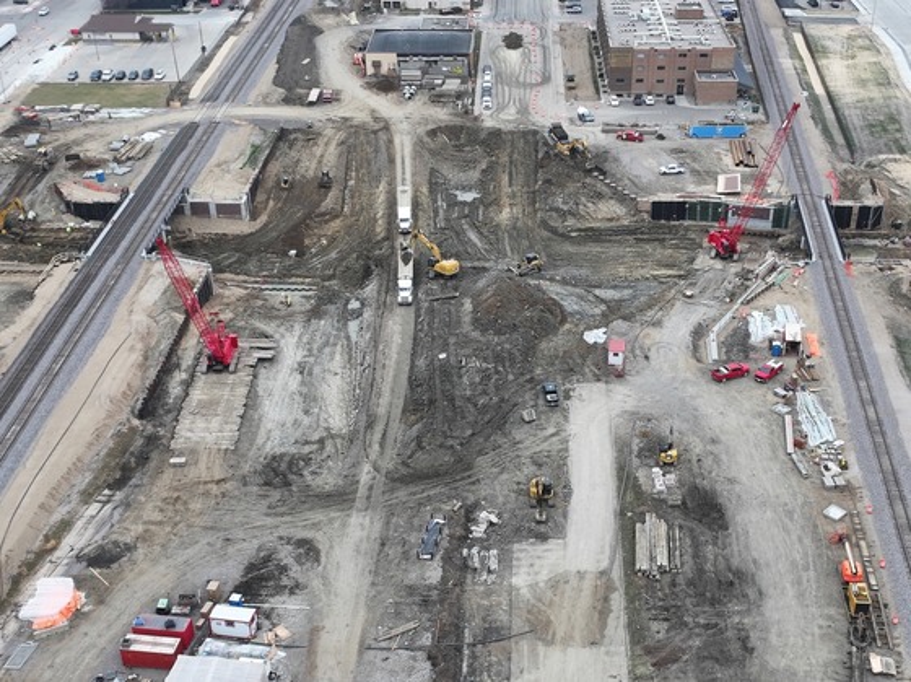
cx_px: 456
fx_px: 631
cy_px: 341
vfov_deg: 56.7
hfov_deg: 71.6
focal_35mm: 24
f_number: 2.8
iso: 100
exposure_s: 1/100
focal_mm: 12.29
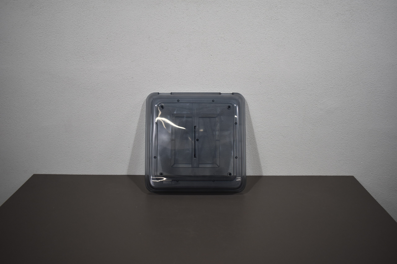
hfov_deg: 57.2
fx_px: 364
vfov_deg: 40.0
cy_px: 132
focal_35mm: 33
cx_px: 198
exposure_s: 1/250
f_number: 3.8
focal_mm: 22
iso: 450
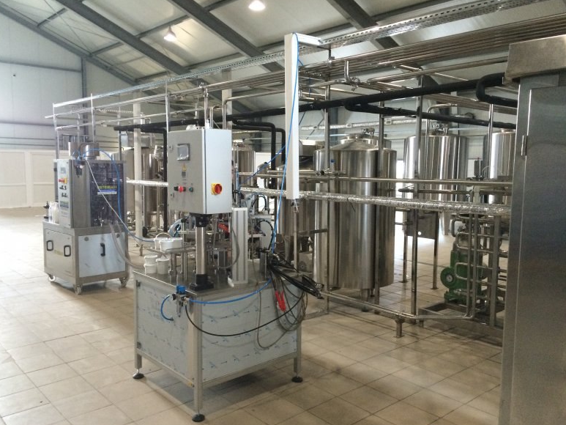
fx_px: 491
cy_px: 215
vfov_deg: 46.8
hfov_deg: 59.9
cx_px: 274
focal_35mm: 30
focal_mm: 4.15
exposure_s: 1/30
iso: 200
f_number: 2.2
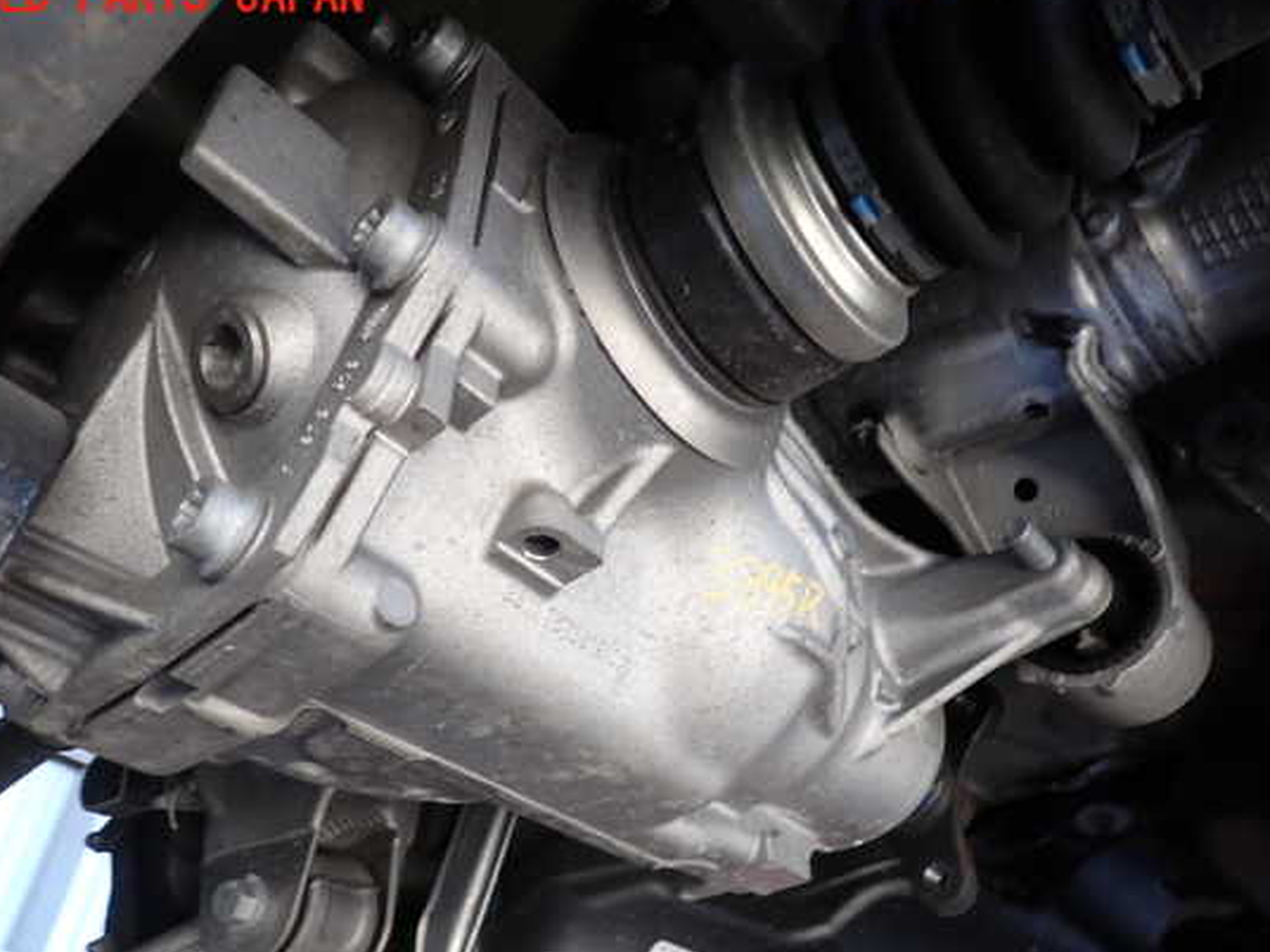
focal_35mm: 28
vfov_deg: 49.7
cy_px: 500
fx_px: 1027
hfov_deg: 63.4
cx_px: 644
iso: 125
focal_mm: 4.5
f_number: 2
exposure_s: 1/60
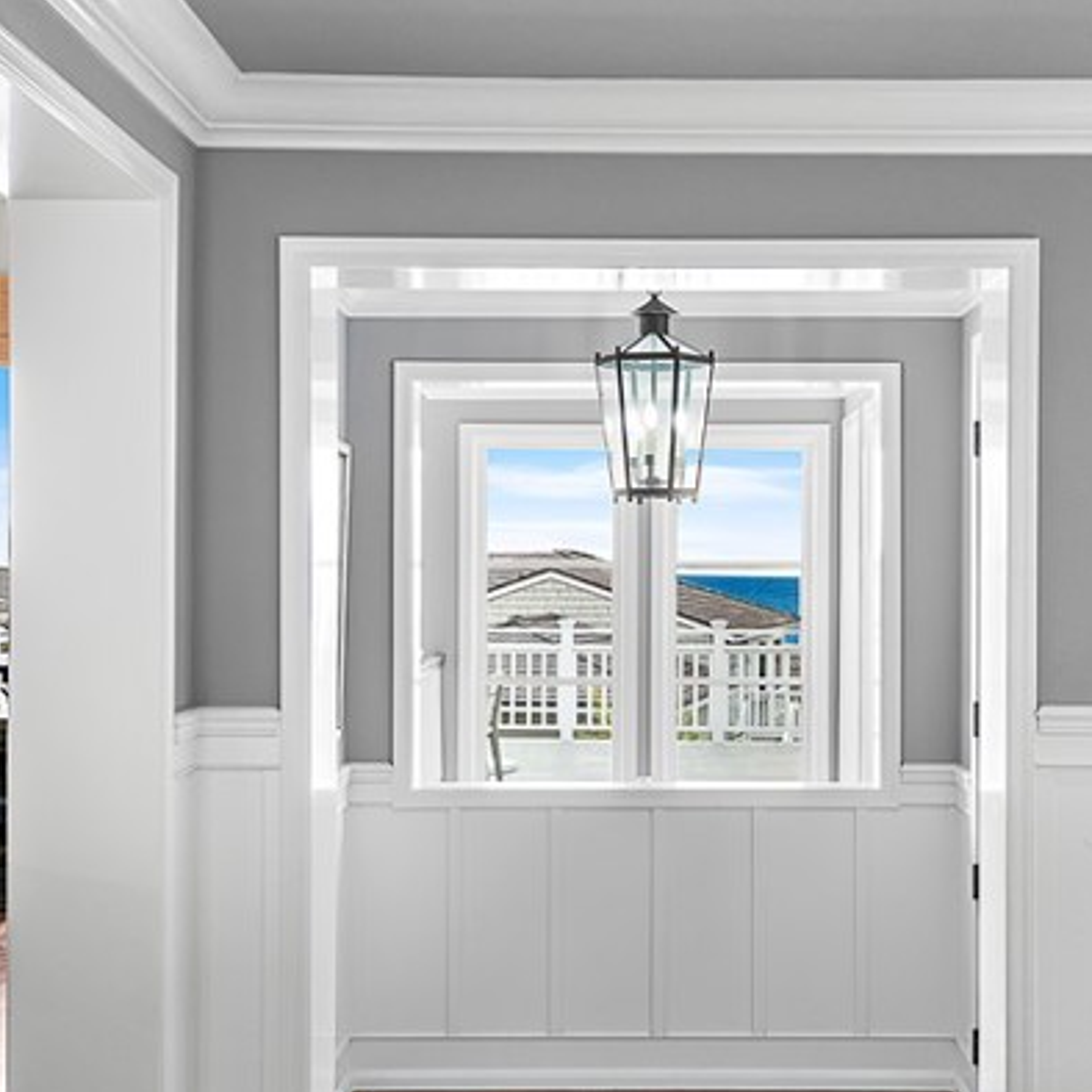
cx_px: 640
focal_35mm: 53
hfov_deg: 32.1
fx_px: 1892
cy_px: 570
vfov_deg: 32.2
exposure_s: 1/3200
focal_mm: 24
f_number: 3.5
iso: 125
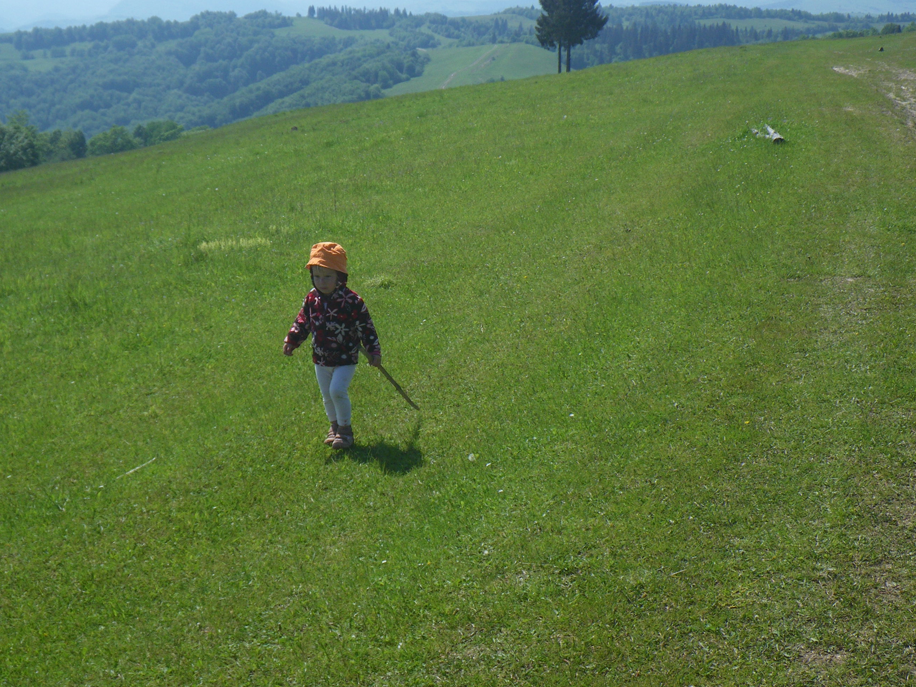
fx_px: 1561
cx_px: 410
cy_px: 274
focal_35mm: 59
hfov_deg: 32.7
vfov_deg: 24.8
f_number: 5
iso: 50
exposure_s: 1/320
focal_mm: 7.5
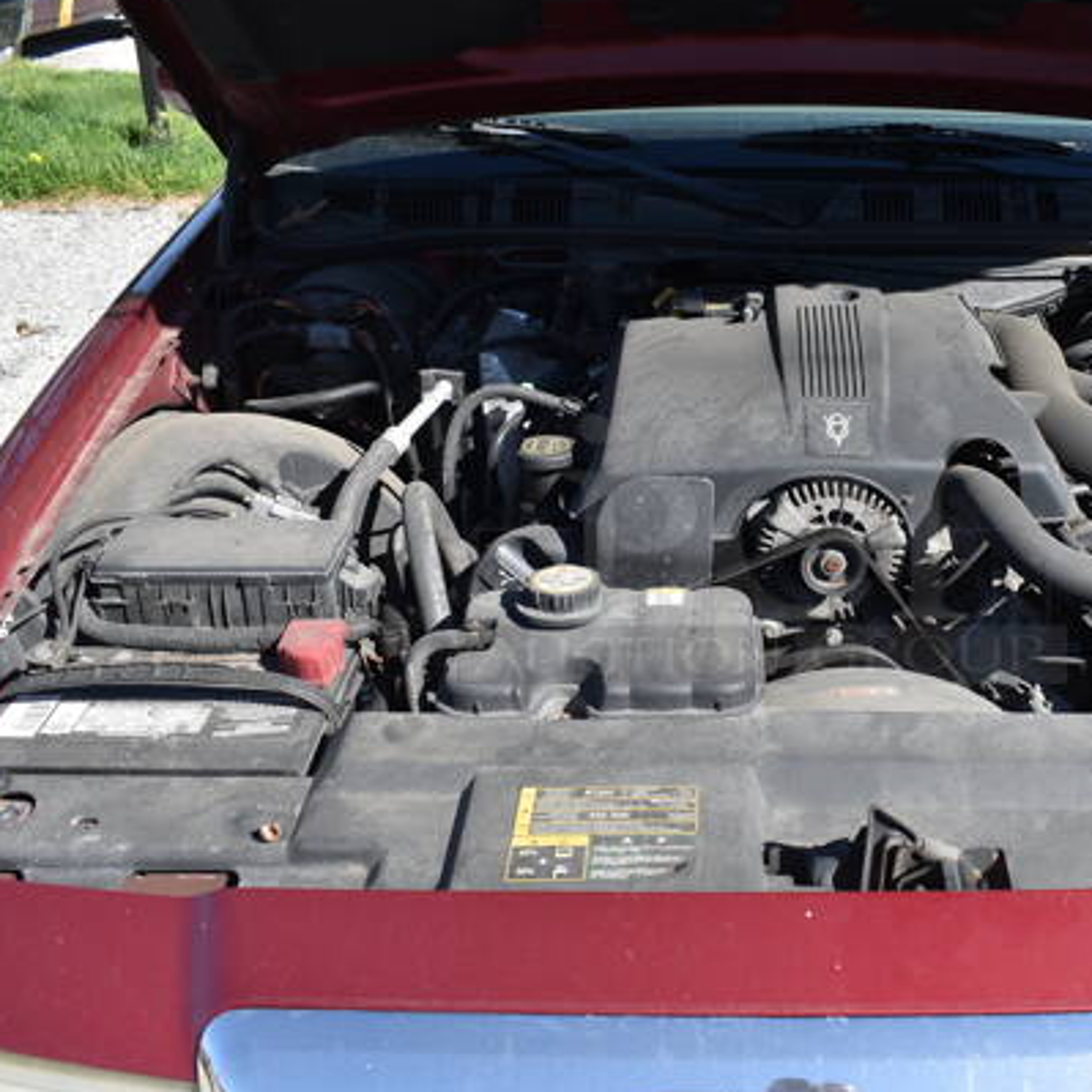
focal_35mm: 39
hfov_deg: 42.0
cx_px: 764
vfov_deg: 42.8
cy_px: 539
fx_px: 1392
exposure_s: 1/400
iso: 200
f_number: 7.1
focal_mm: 20
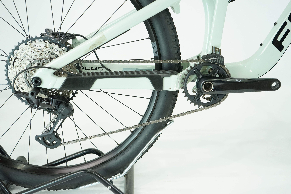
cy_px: 97
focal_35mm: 39
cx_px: 146
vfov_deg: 34.2
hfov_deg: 49.6
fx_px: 315
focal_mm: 39
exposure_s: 1/200
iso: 2000
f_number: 5
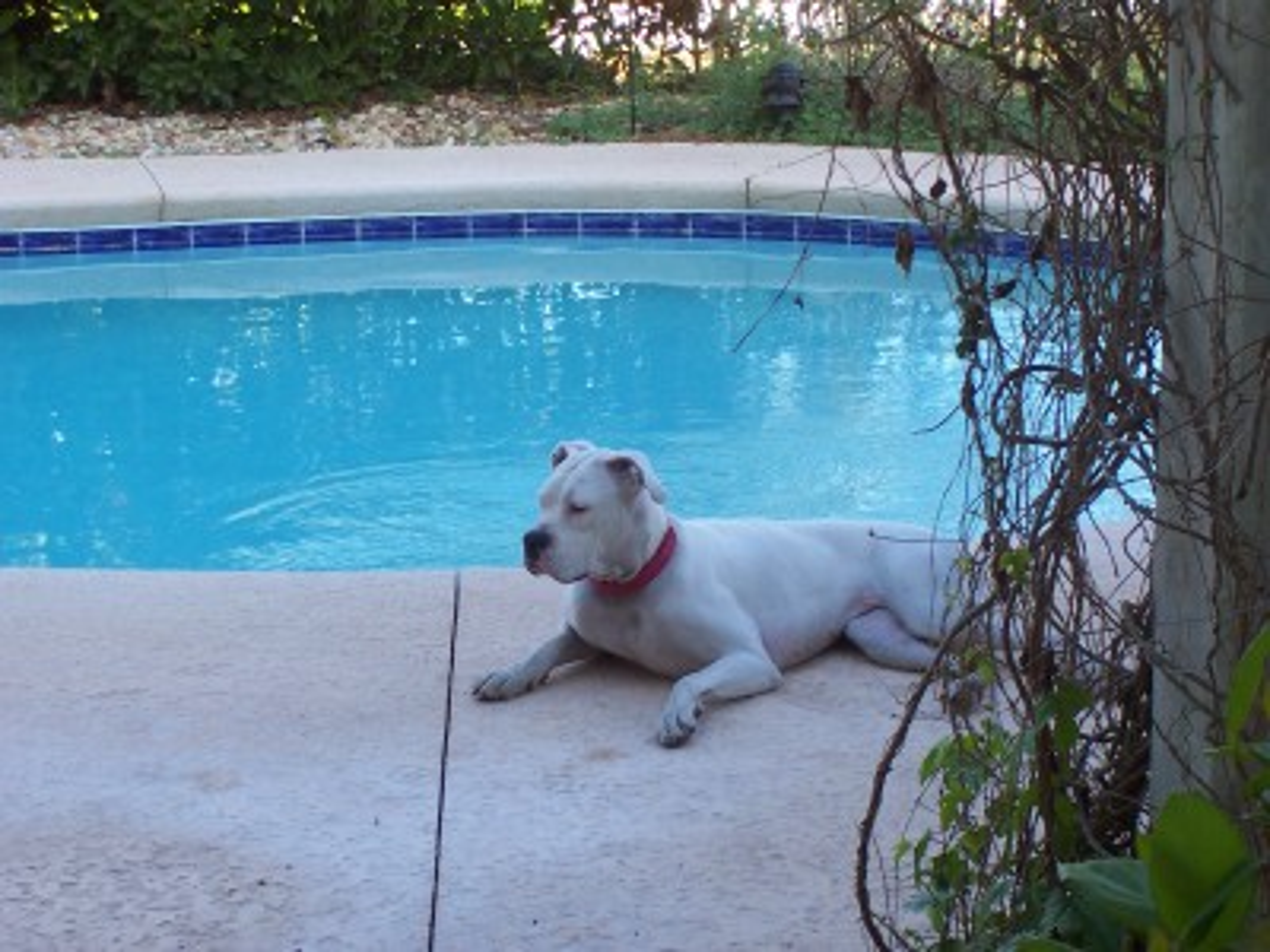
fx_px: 4072
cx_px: 635
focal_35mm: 111
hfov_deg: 17.7
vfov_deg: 13.3
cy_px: 476
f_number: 4.8
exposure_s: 1/90
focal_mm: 16.8
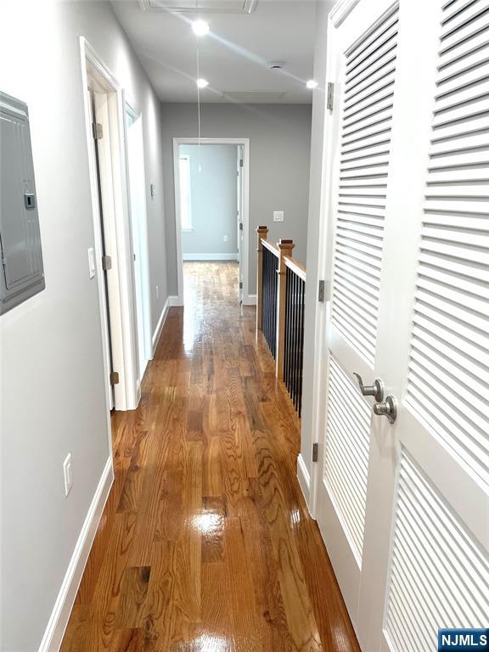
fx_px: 490
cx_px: 244
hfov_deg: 53.1
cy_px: 326
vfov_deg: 67.3
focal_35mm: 26
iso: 125
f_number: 1.6
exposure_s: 1/120
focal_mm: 4.2
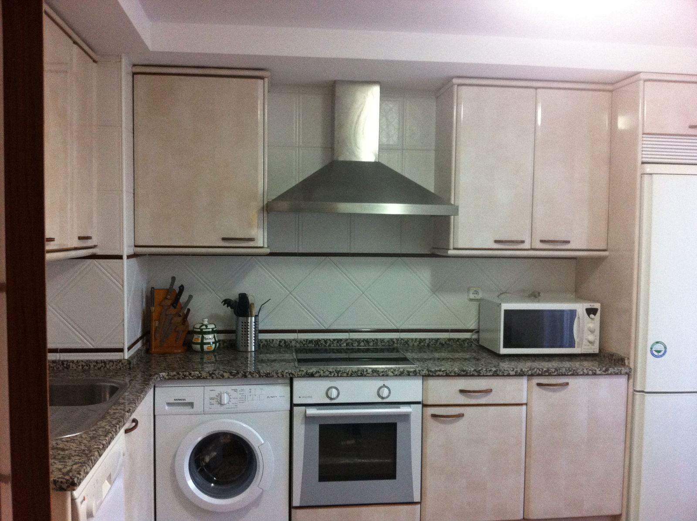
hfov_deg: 52.7
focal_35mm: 35
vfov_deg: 40.6
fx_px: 704
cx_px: 348
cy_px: 260
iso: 250
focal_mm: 3.85
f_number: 2.8
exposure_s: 1/15
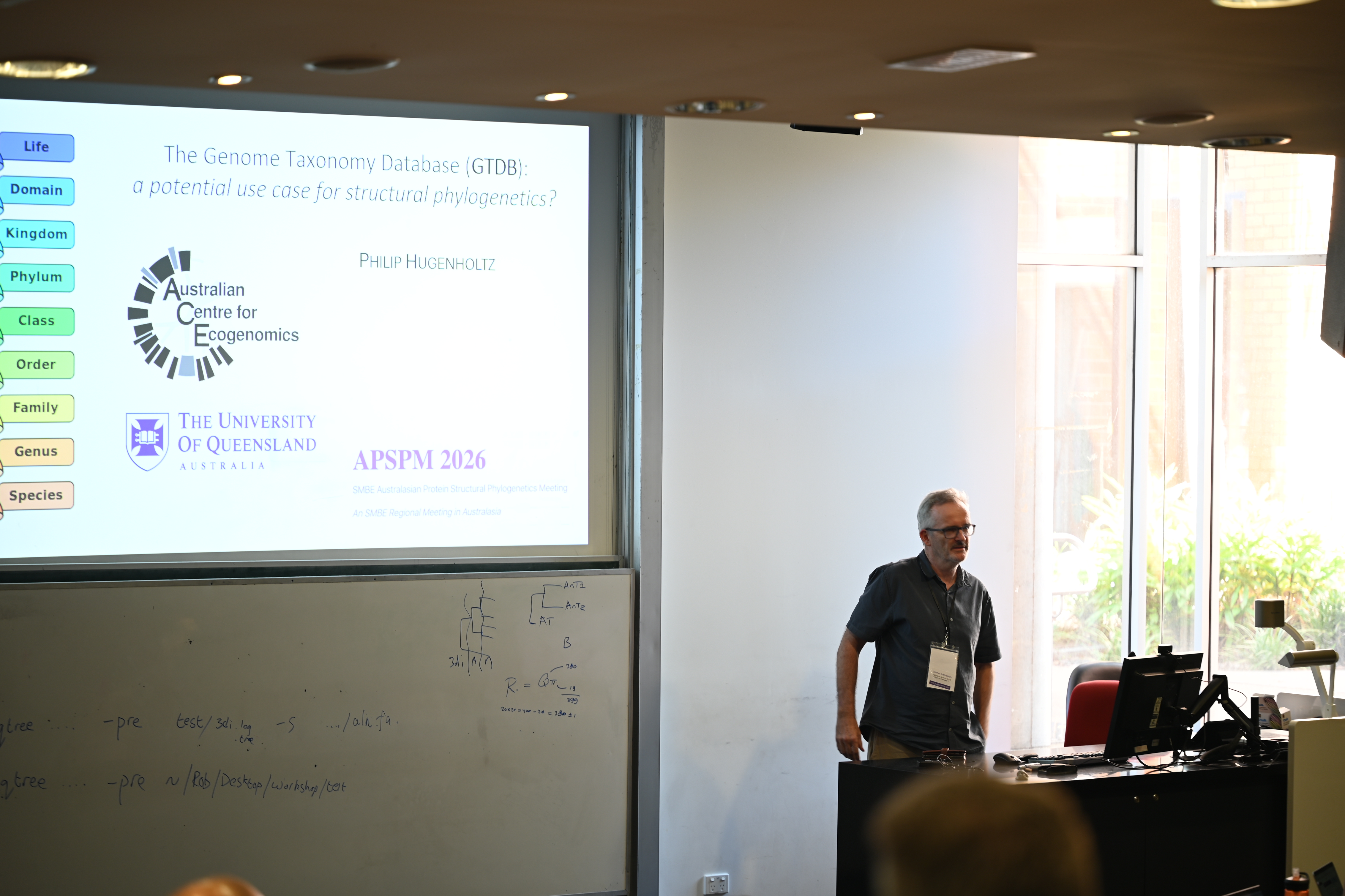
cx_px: 672
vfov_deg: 13.0
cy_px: 448
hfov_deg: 19.5
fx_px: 3922
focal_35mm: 105
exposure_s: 1/13
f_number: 2.8
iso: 100
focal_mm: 105
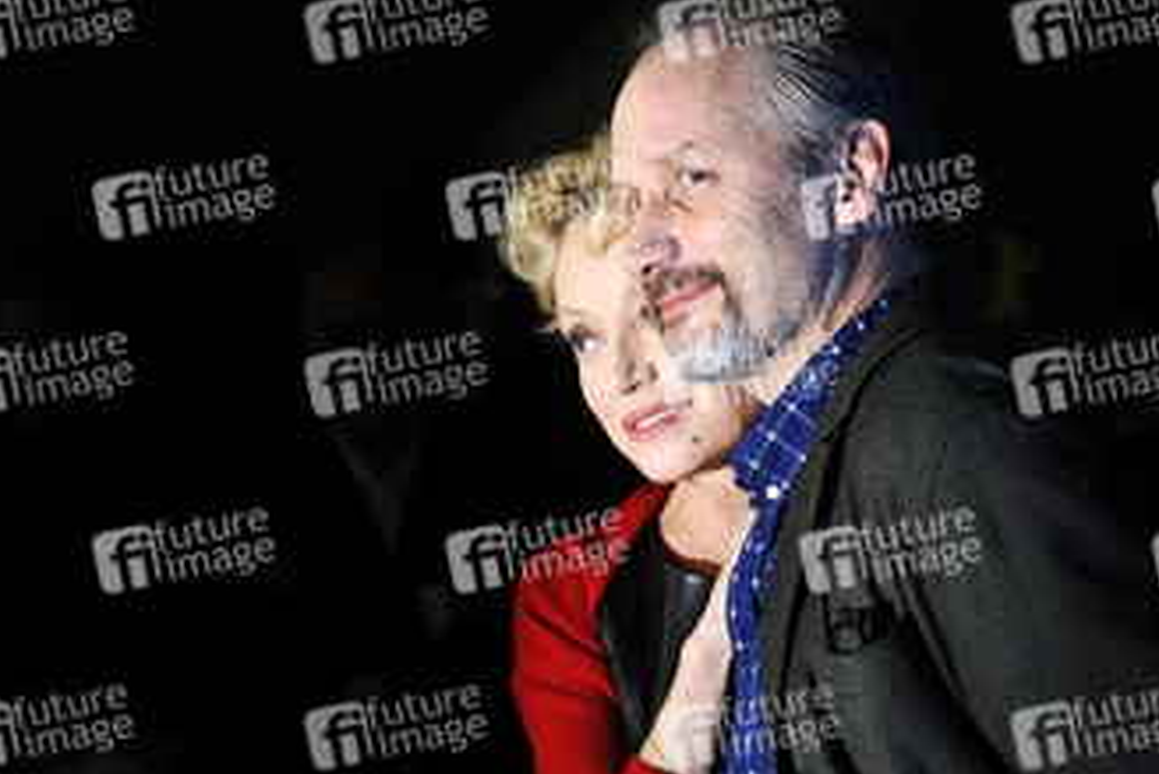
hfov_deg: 11.1
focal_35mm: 185
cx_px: 442
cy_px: 463
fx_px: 5958
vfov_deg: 7.4
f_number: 7.1
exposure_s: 1/200
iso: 400
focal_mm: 135
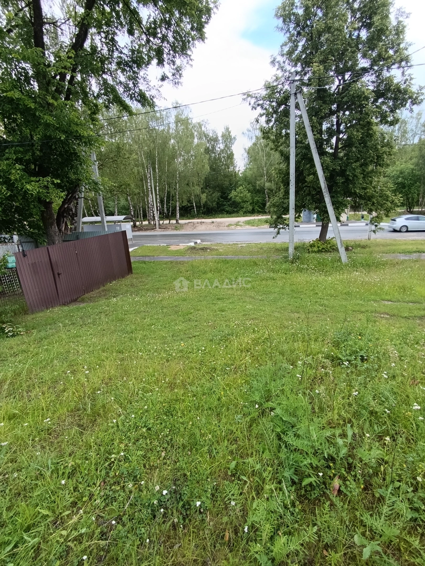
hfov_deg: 78.1
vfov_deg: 94.5
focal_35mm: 16
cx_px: 212
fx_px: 262
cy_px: 283
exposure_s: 1/188
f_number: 2.2
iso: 50
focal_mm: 1.65
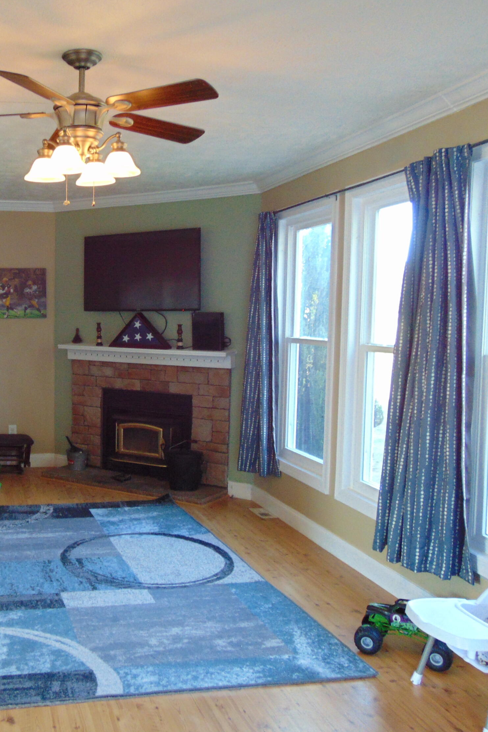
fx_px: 712
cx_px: 73
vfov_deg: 54.4
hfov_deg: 36.1
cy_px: 364
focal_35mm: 35
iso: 250
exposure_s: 1/30
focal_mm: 4.5
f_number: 3
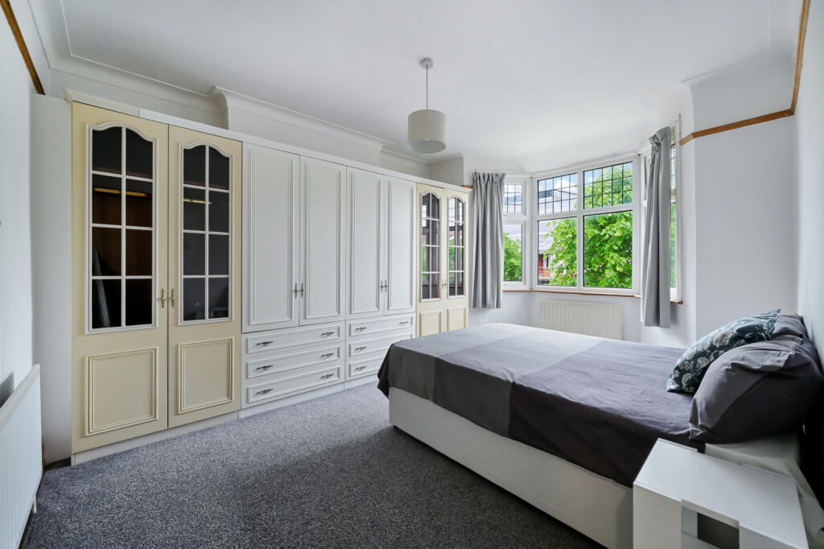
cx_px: 412
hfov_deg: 104.3
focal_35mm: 14
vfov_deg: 81.2
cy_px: 274
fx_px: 320
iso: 200
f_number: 16
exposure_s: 1.3
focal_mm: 14
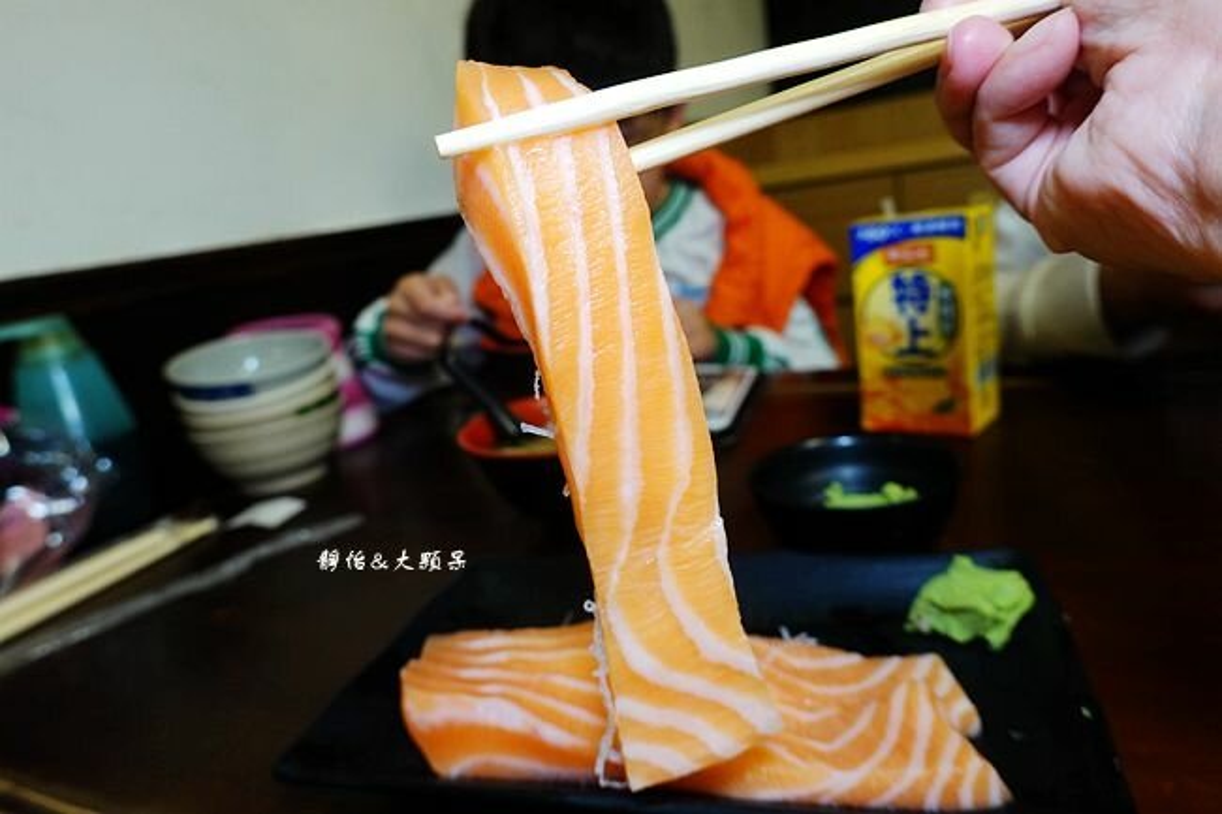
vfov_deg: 53.1
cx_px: 611
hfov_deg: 73.8
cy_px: 407
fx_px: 814
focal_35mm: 24
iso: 640
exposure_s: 1/30
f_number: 3.2
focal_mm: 9.13
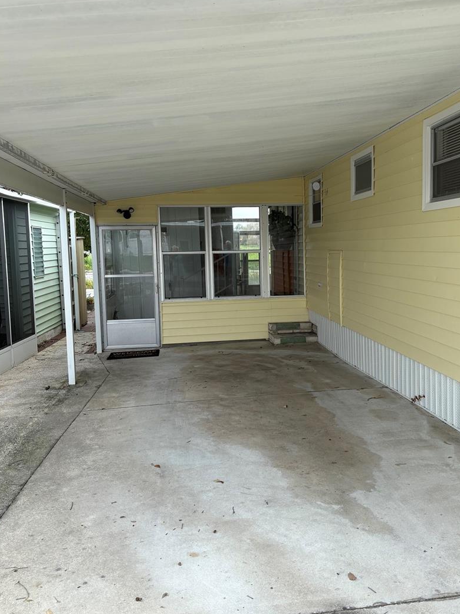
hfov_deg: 46.7
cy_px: 280
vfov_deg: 59.9
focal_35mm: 30
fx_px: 532
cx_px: 260
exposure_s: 1/635
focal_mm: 5.96
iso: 50
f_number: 1.6
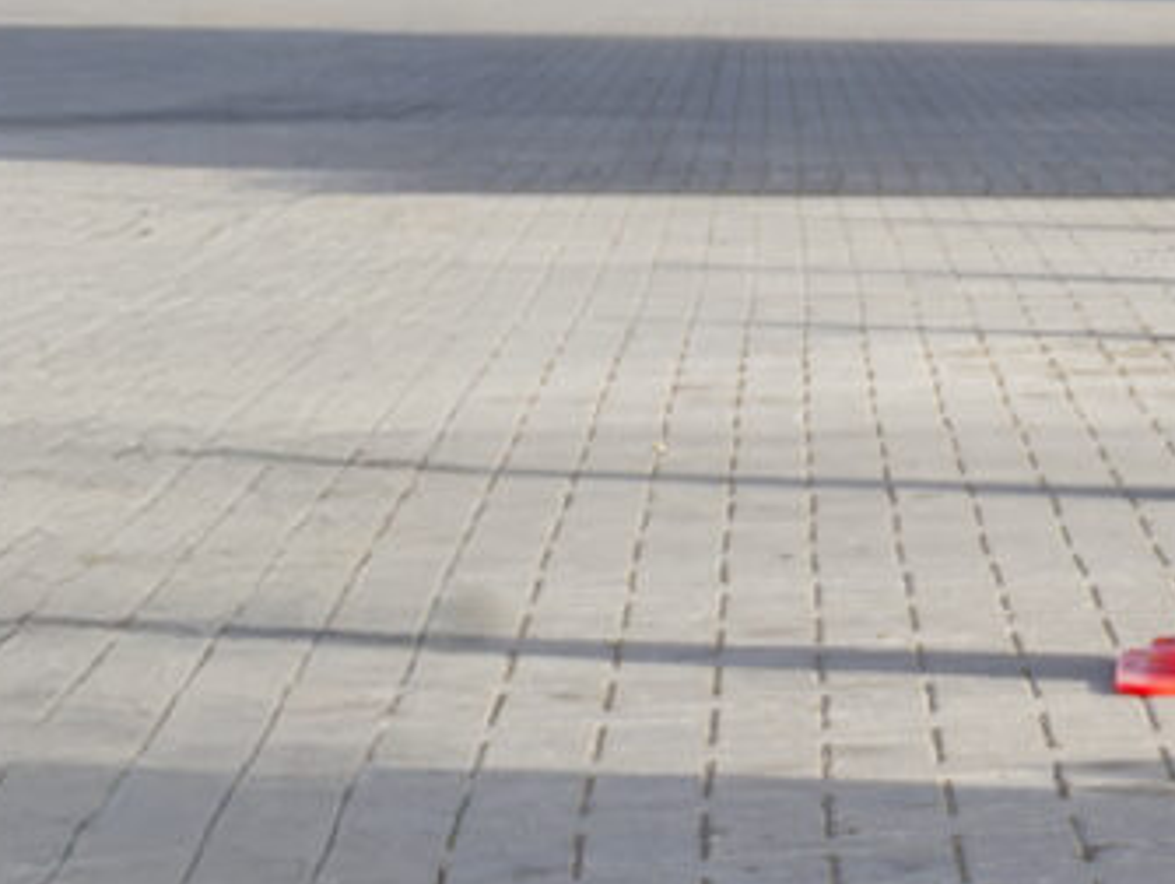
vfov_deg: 8.3
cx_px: 3178
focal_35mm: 172
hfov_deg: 9.6
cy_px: -672
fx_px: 5845
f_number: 9
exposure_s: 1/160
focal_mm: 30
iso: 160
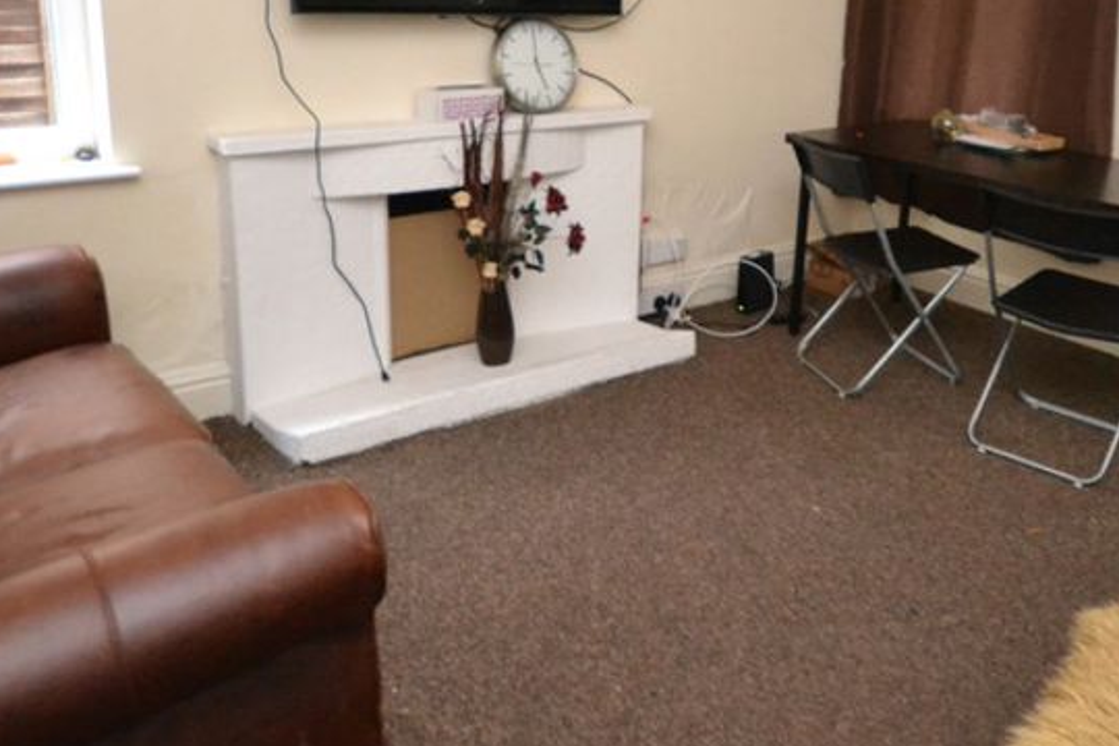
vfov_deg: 39.7
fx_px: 995
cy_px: 162
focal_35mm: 32
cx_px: 788
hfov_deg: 56.8
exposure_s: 1/60
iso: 3200
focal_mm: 10
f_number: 4
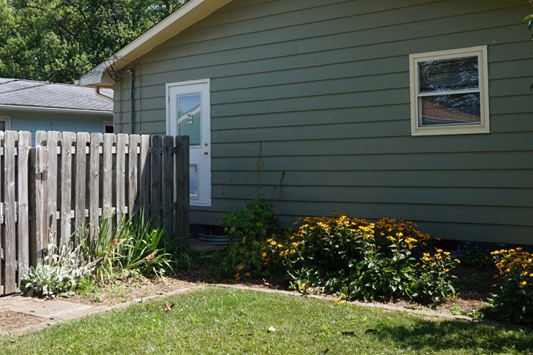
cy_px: 131
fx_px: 651
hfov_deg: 44.5
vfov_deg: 30.3
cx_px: 241
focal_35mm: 44
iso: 100
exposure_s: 1/80
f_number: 10
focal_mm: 20
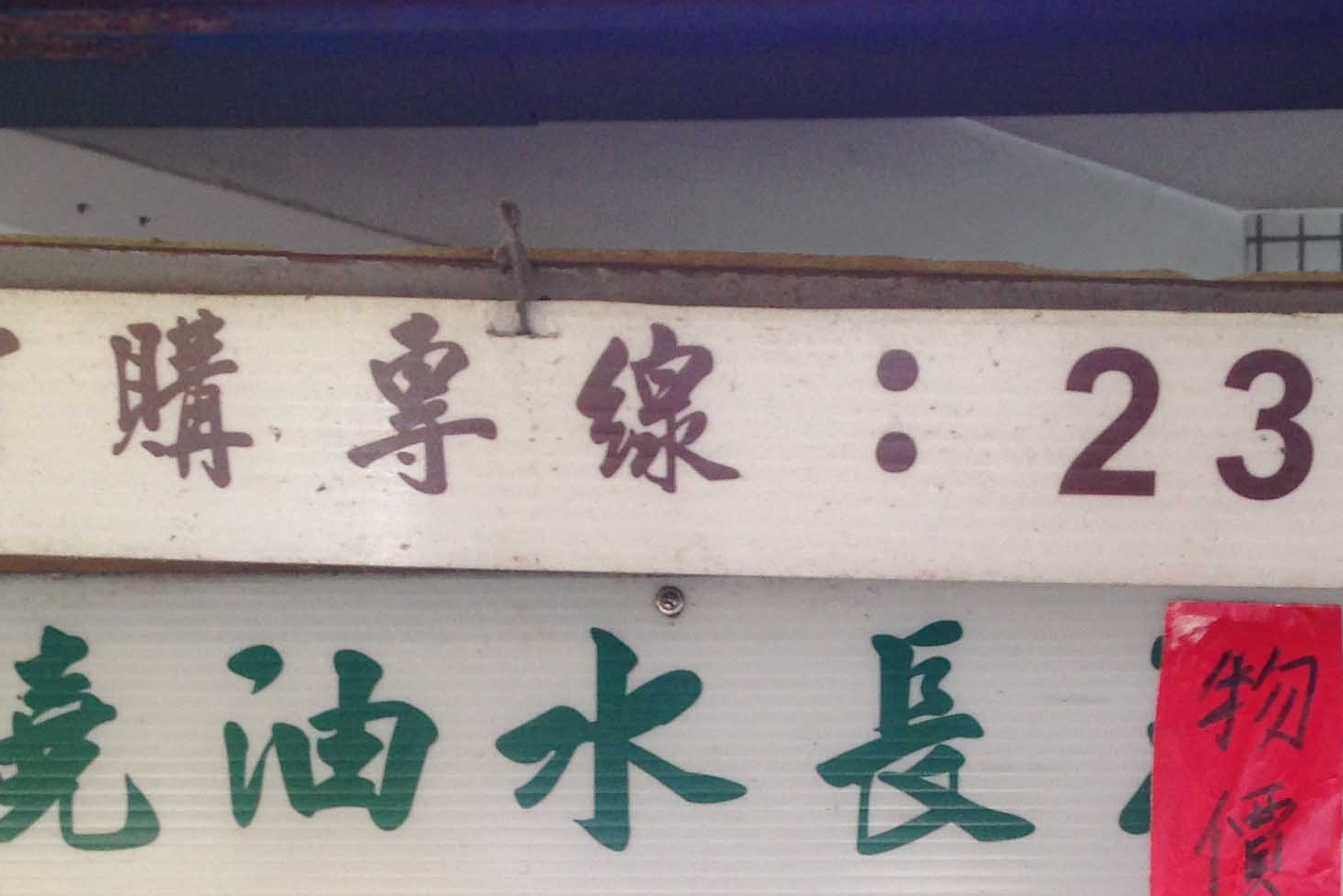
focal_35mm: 76
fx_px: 2835
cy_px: 968
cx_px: 825
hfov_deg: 26.6
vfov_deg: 17.4
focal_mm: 4.12
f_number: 2.4
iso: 64
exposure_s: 1/20
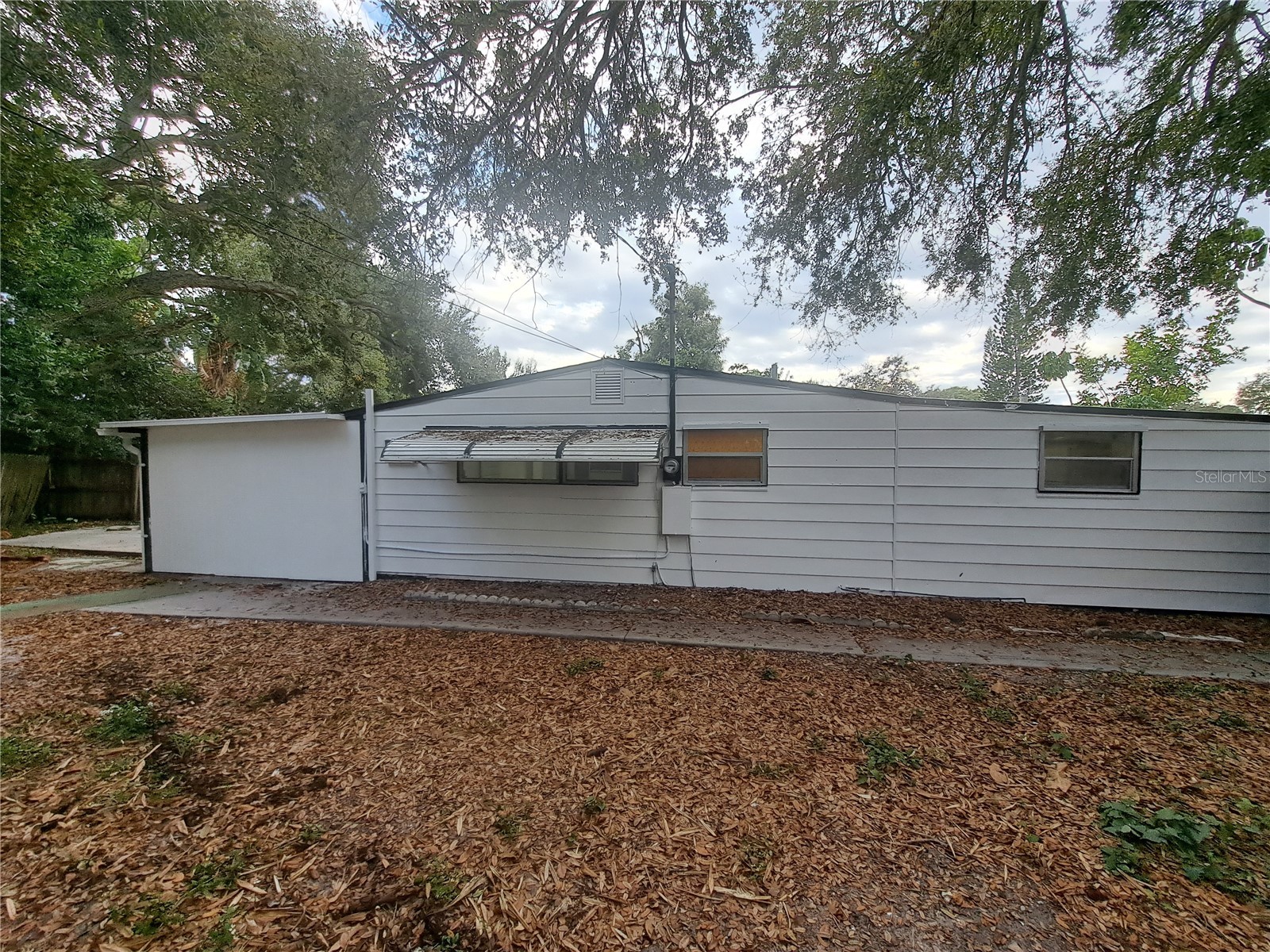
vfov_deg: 89.9
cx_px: 635
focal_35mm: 13
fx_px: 477
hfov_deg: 106.2
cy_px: 476
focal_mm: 1.74
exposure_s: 1/334
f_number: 2.2
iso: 50
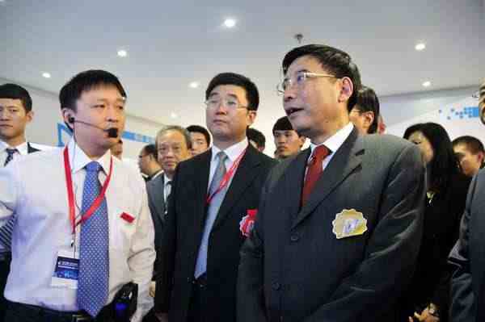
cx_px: 242
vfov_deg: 47.9
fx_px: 363
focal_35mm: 27
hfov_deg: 67.4
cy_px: 161
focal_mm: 18
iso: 400
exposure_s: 1/30
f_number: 3.5
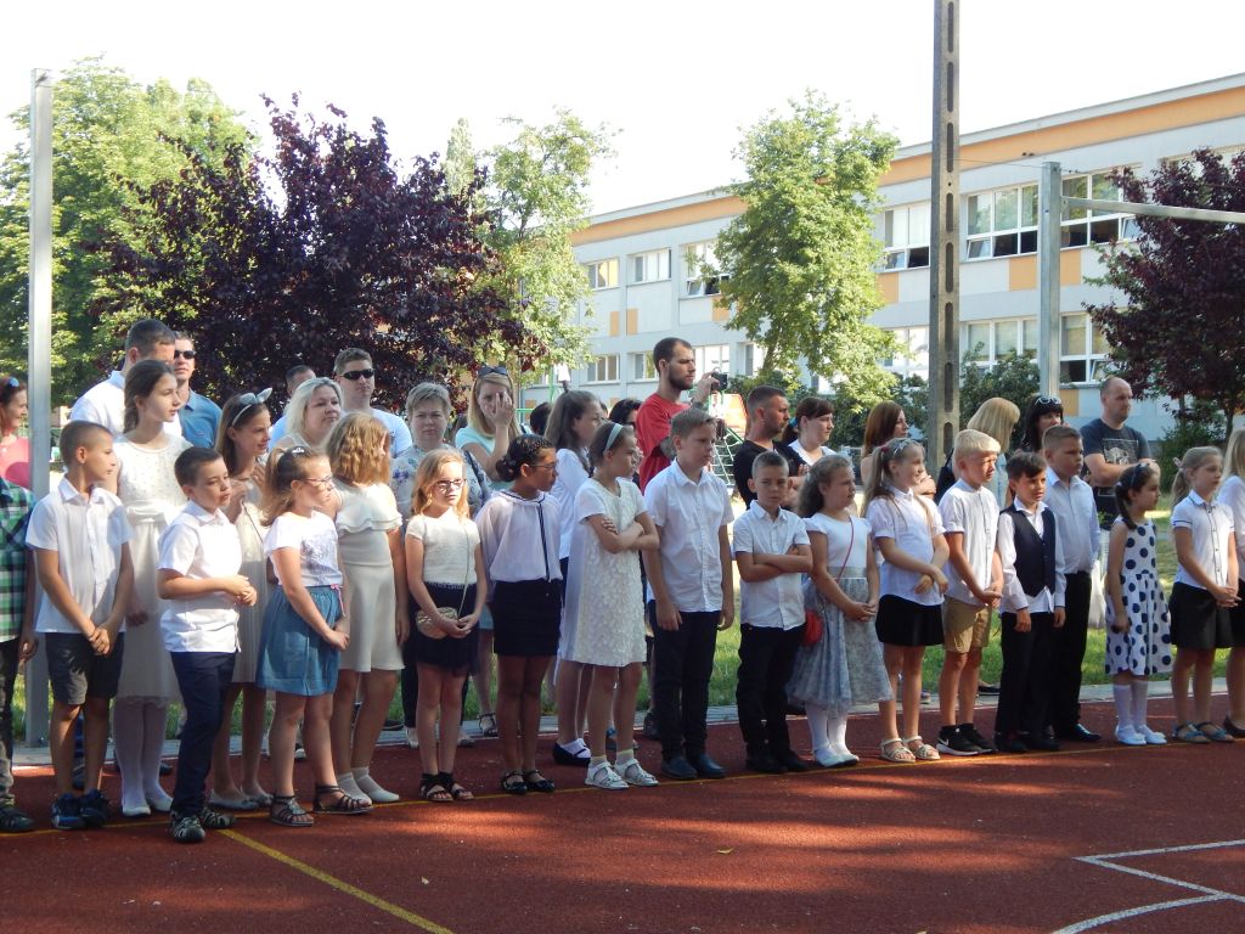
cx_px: 622
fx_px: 2194
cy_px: 467
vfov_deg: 24.0
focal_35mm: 61
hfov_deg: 31.7
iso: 200
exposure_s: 1/250
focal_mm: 10.9
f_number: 4
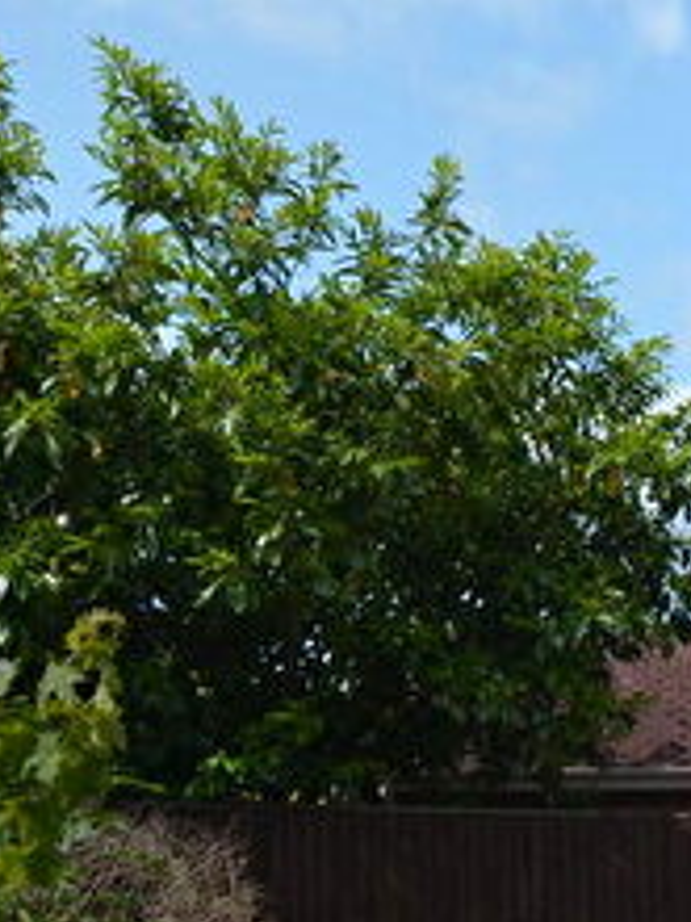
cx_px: 1294
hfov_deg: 17.7
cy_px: 832
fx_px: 1703
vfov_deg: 29.0
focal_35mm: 64
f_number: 8
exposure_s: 1/250
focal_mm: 14
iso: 110
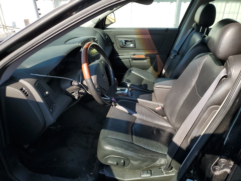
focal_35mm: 26
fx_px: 181
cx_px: 120
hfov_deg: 67.3
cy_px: 90
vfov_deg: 53.1
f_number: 1.5
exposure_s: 1/909
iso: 50
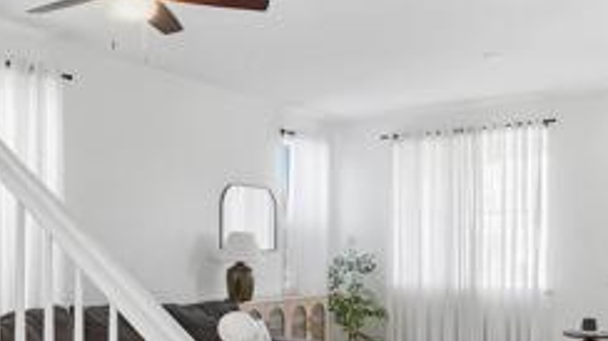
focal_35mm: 44
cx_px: 184
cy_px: 263
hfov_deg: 45.4
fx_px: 709
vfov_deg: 26.7
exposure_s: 1/15
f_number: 4
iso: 500
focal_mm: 16
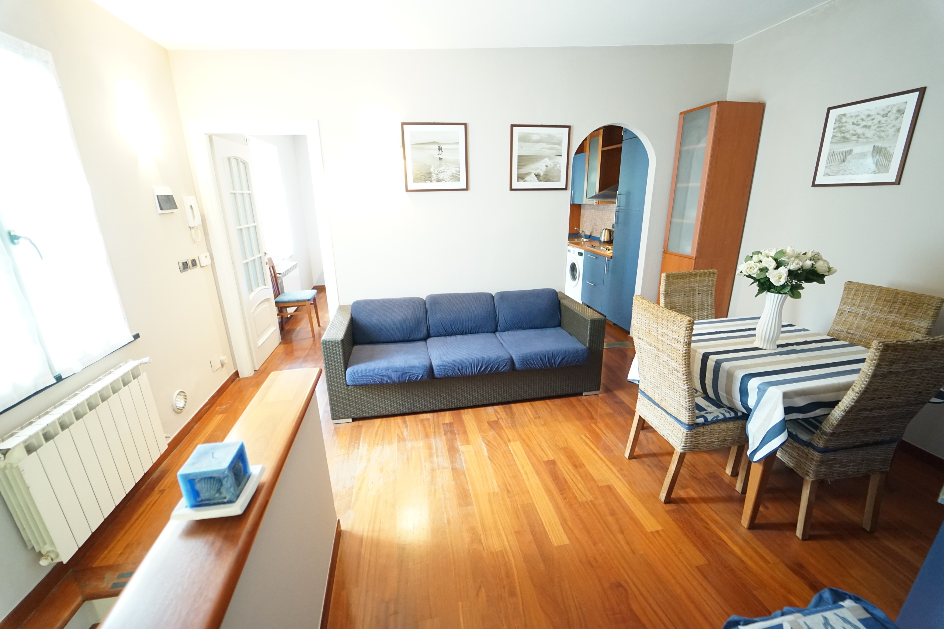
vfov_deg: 81.2
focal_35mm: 14
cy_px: 314
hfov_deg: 104.3
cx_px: 472
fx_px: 367
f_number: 2.8
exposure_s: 1/60
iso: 4000
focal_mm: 14
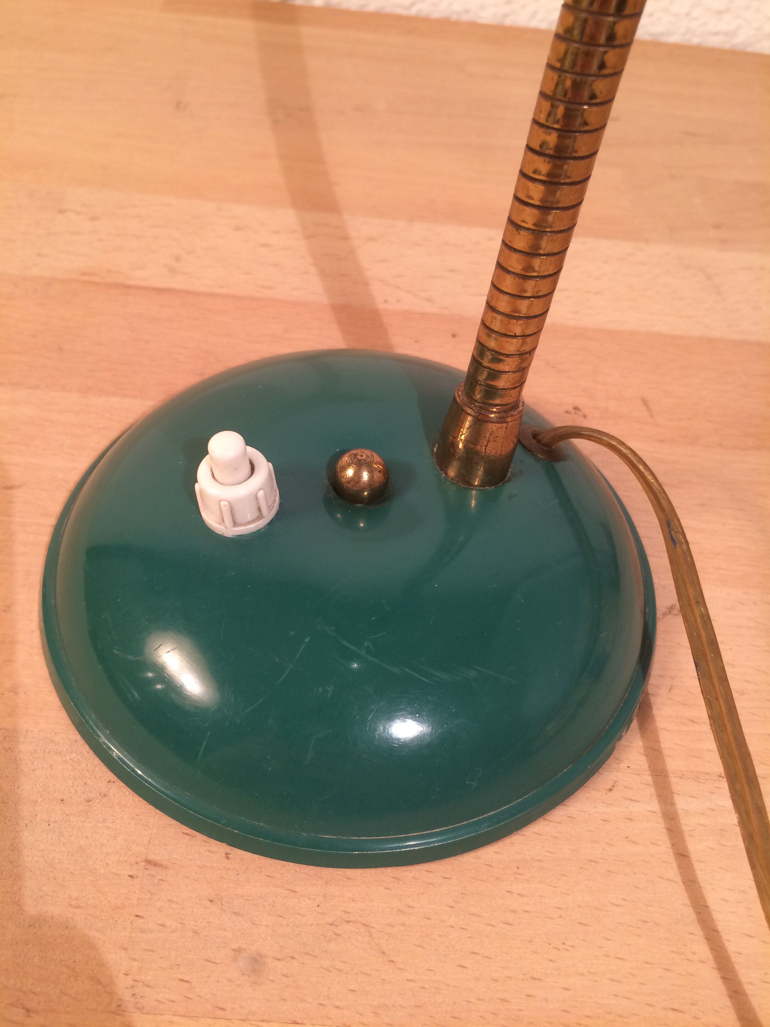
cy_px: 514
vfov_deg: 61.7
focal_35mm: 29
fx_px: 860
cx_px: 385
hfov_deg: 48.2
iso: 100
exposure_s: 1/33
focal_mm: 4.15
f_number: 2.2
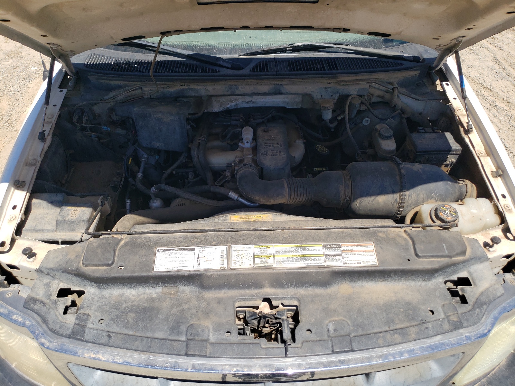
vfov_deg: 53.1
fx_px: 387
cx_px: 258
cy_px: 193
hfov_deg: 67.3
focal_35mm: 26
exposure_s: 1/3333
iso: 50
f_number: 1.5
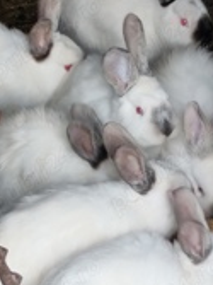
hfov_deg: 9.7
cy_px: 198
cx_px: 225
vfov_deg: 13.1
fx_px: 1240
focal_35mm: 151
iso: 200
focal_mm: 6.19
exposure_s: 1/25
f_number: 1.65
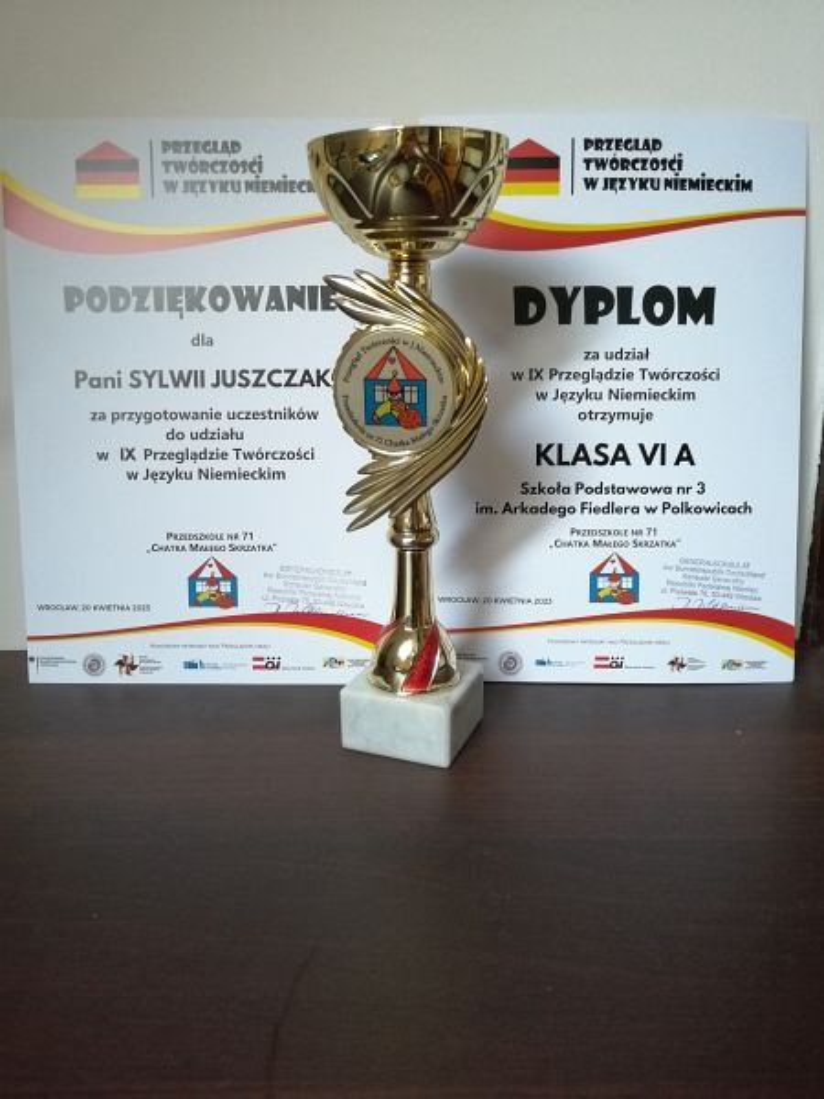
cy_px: 550
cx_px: 412
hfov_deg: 51.4
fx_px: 857
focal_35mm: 27
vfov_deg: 65.3
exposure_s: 1/24
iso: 500
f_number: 1.8
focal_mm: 3.95
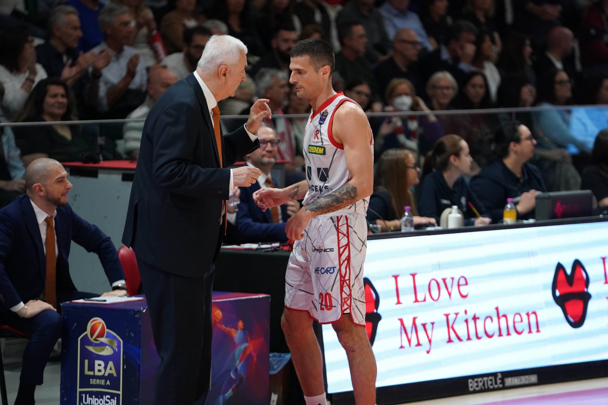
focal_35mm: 200
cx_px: 304
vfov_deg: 6.9
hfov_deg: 10.3
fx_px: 3378
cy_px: 202
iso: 3200
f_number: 3.5
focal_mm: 200
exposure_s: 1/1250
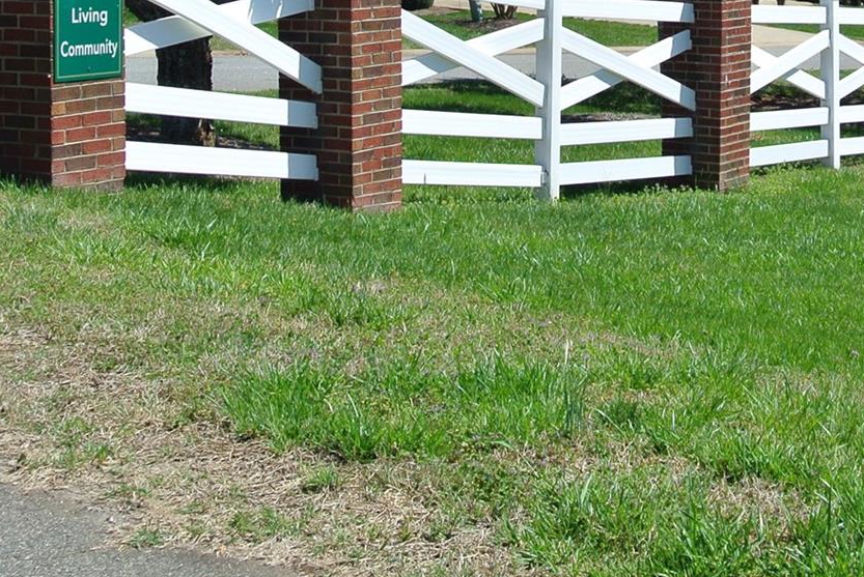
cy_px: -104
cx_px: 712
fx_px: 2186
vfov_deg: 14.6
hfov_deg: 22.0
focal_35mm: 91
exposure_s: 1/640
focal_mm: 14
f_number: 4.5
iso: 100
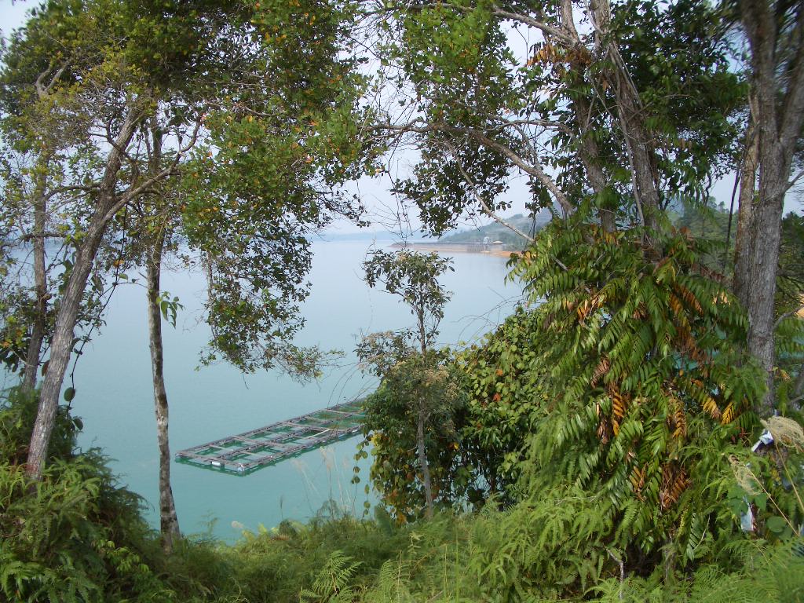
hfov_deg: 52.6
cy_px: 302
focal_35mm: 35
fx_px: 813
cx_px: 402
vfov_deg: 40.7
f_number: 4.3
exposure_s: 1/400
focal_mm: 5.8
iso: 50
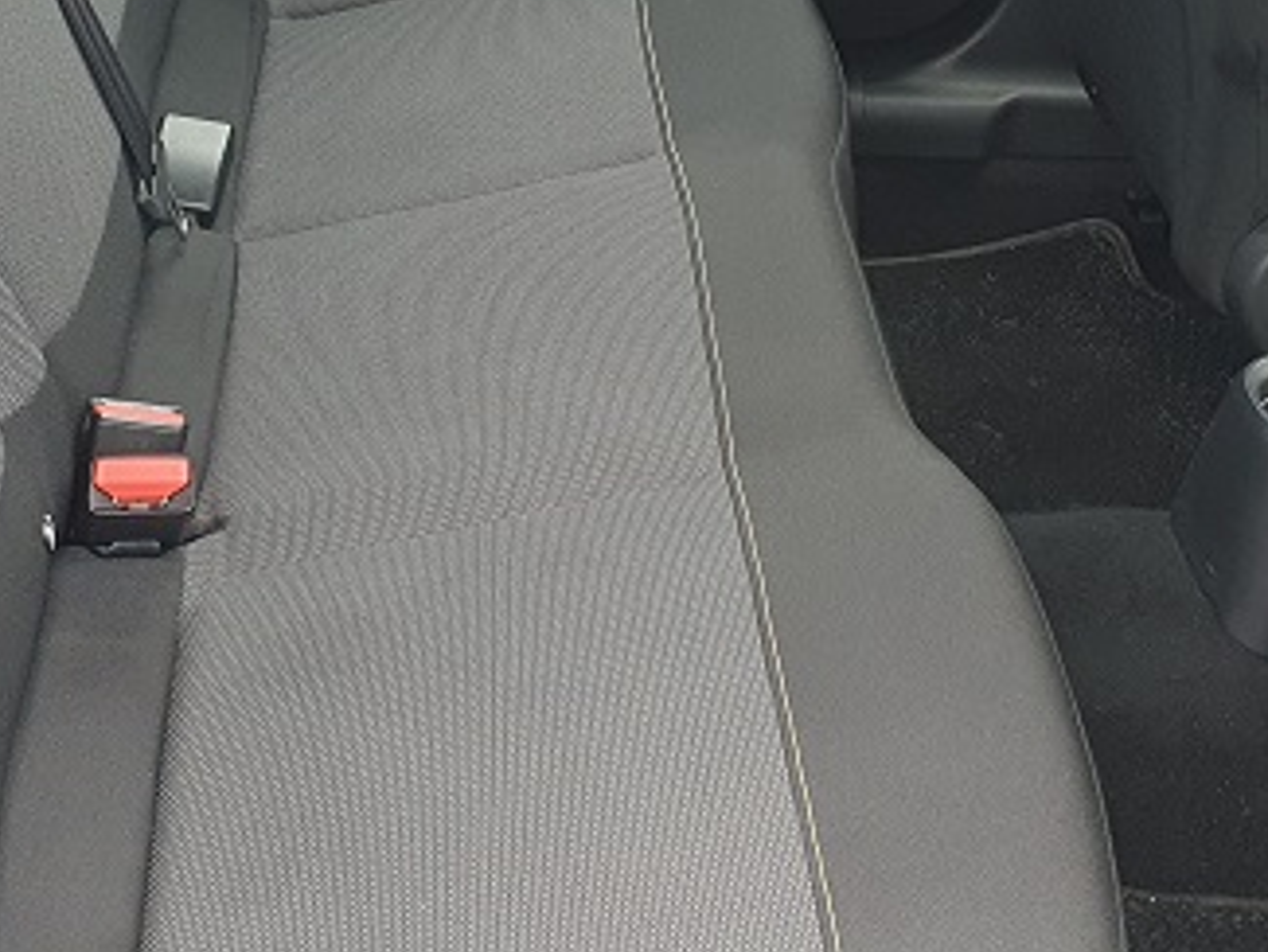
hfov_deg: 30.2
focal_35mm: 64
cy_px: 211
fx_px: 2345
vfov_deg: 22.7
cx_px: 593
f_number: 2.4
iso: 125
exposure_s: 1/100
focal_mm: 4.32
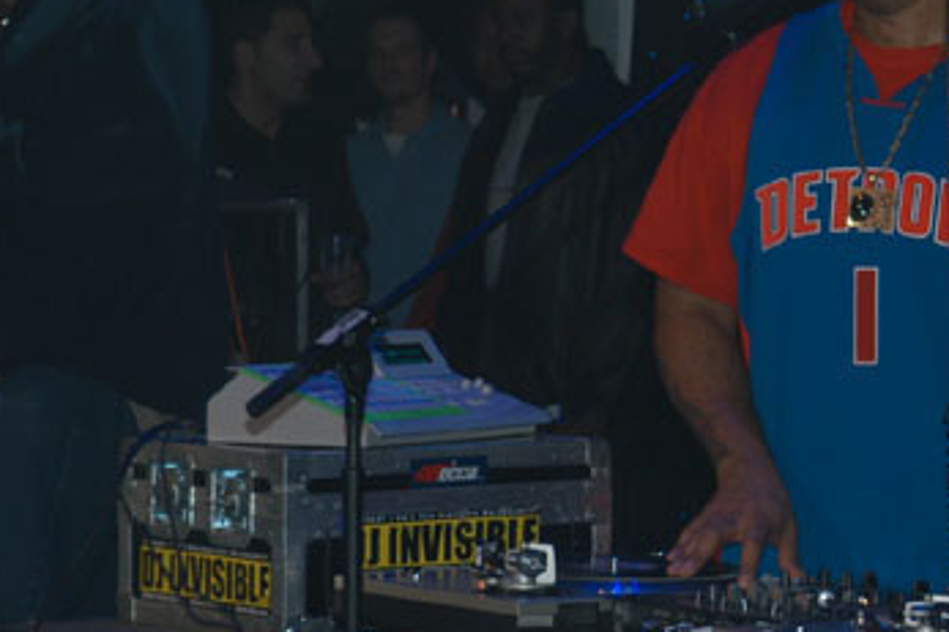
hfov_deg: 10.8
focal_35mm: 190
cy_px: 295
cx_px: 866
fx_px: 5005
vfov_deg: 7.2
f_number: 5
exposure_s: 1/60
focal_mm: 65
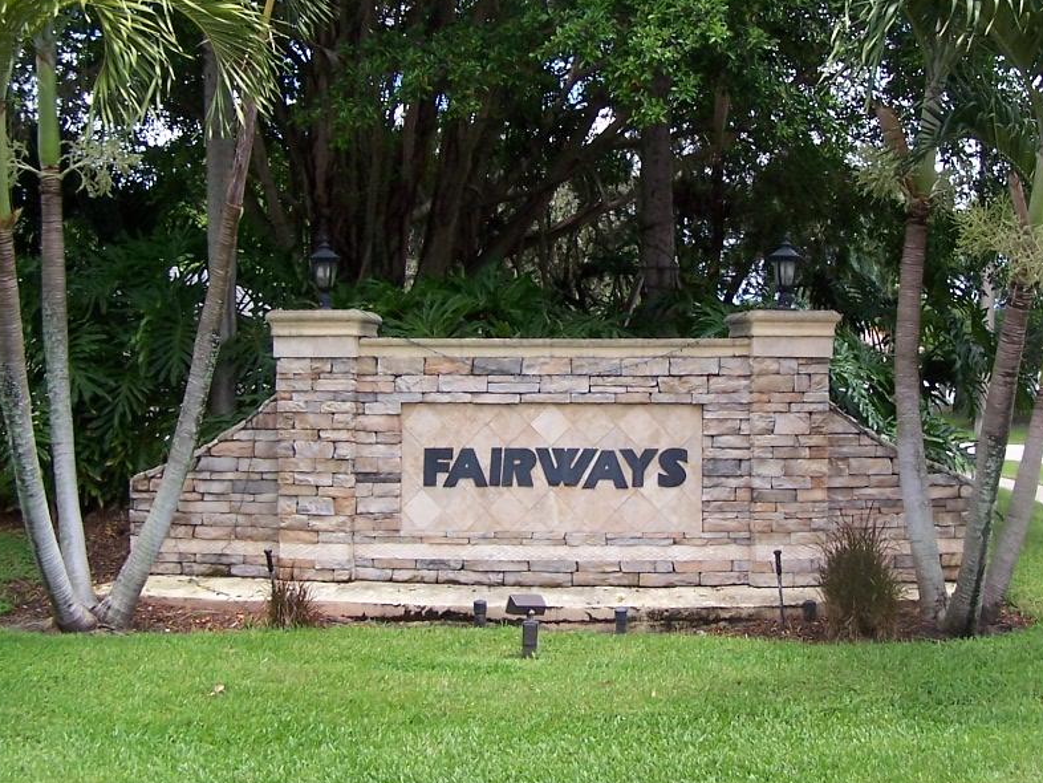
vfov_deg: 25.2
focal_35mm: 58
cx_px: 626
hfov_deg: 33.1
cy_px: 312
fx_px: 1748
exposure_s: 1/500
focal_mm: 6.3
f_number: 2.8
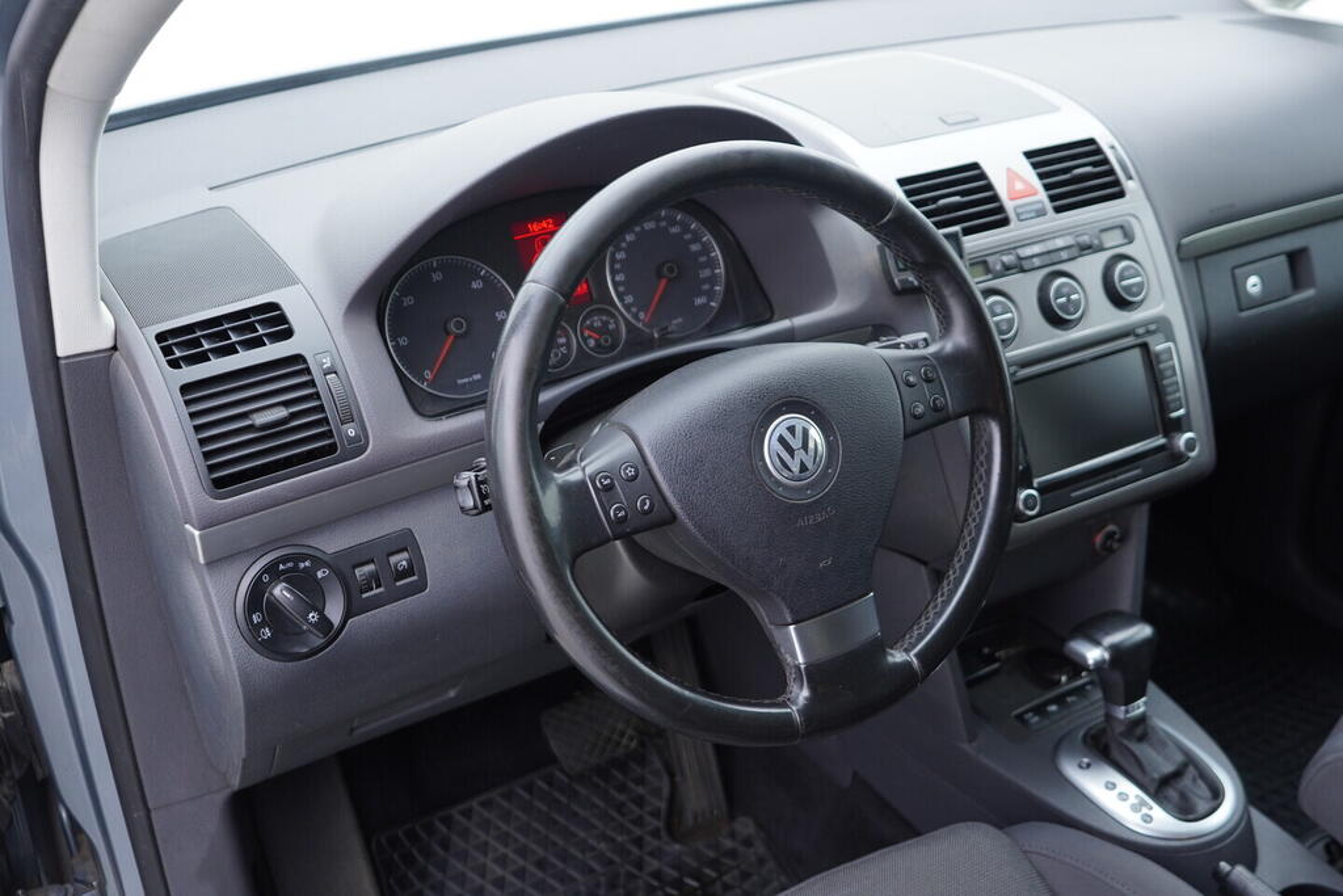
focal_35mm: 36
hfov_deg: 53.1
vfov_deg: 36.9
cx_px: 672
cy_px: 448
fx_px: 1343
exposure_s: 1/40
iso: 250
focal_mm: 24
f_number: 2.8
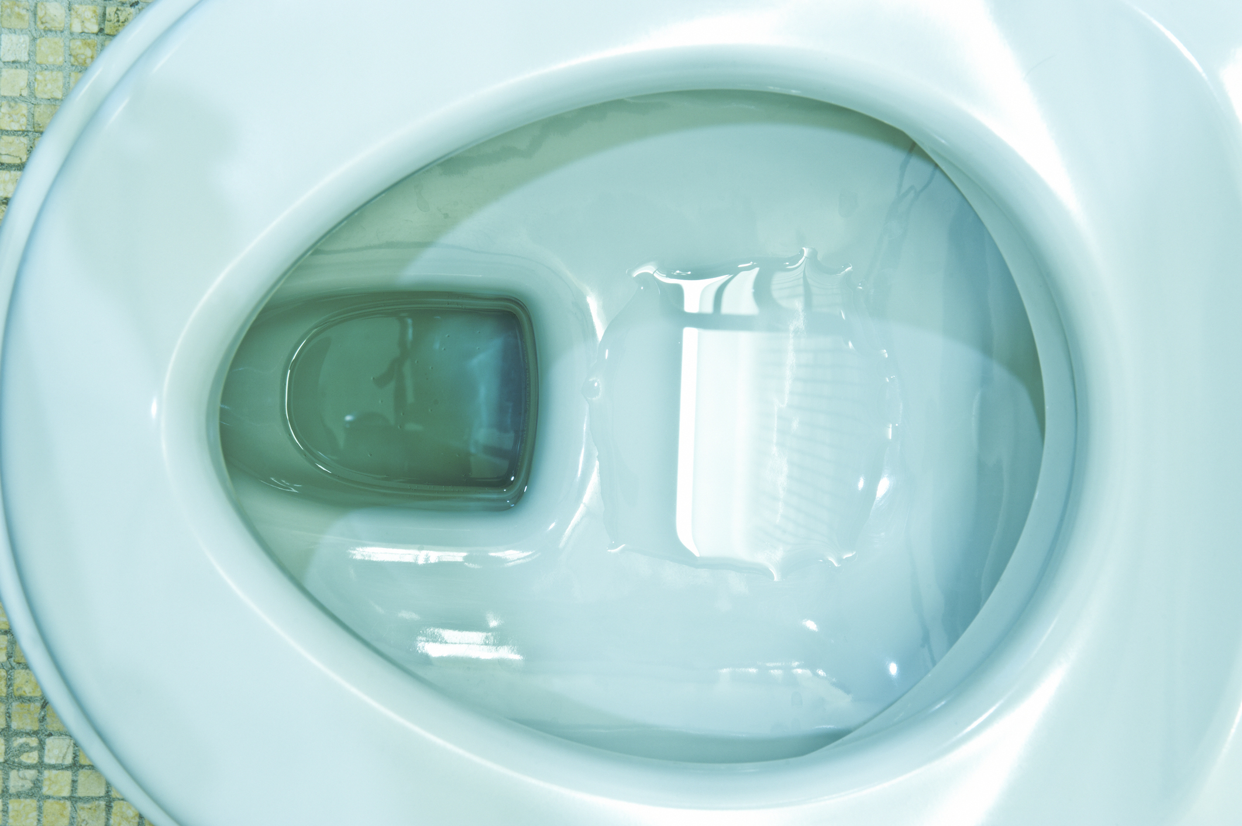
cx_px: 621
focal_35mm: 62
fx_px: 2137
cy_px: 413
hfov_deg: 32.4
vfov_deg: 21.9
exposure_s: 2.5
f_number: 18
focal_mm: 62
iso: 100
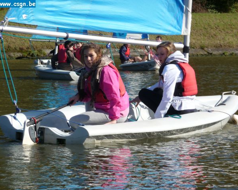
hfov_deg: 9.2
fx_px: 1472
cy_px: 95
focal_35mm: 209
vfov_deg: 7.4
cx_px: 124
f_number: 4.8
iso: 100
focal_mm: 34.2
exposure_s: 1/640
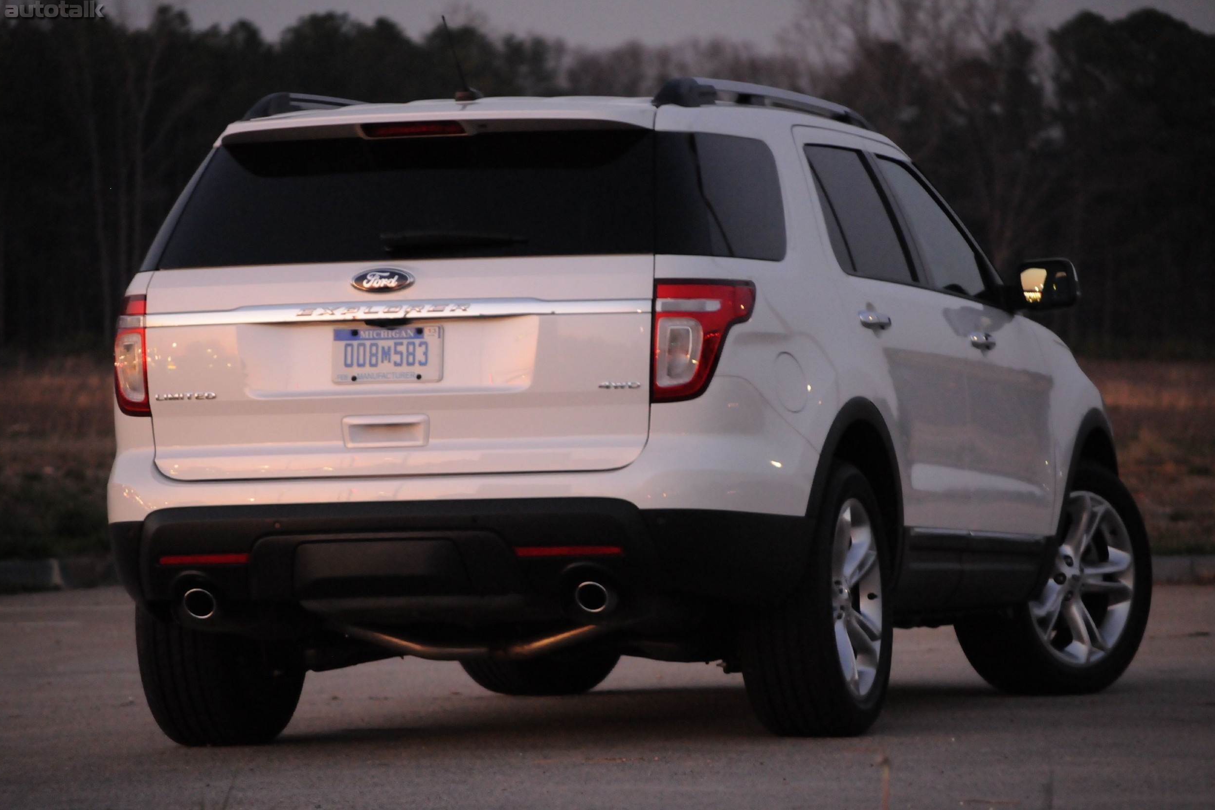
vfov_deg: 7.6
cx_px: 607
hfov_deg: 11.4
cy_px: 404
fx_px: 6108
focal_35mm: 181
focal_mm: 120
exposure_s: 1/15
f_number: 4.8
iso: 2500
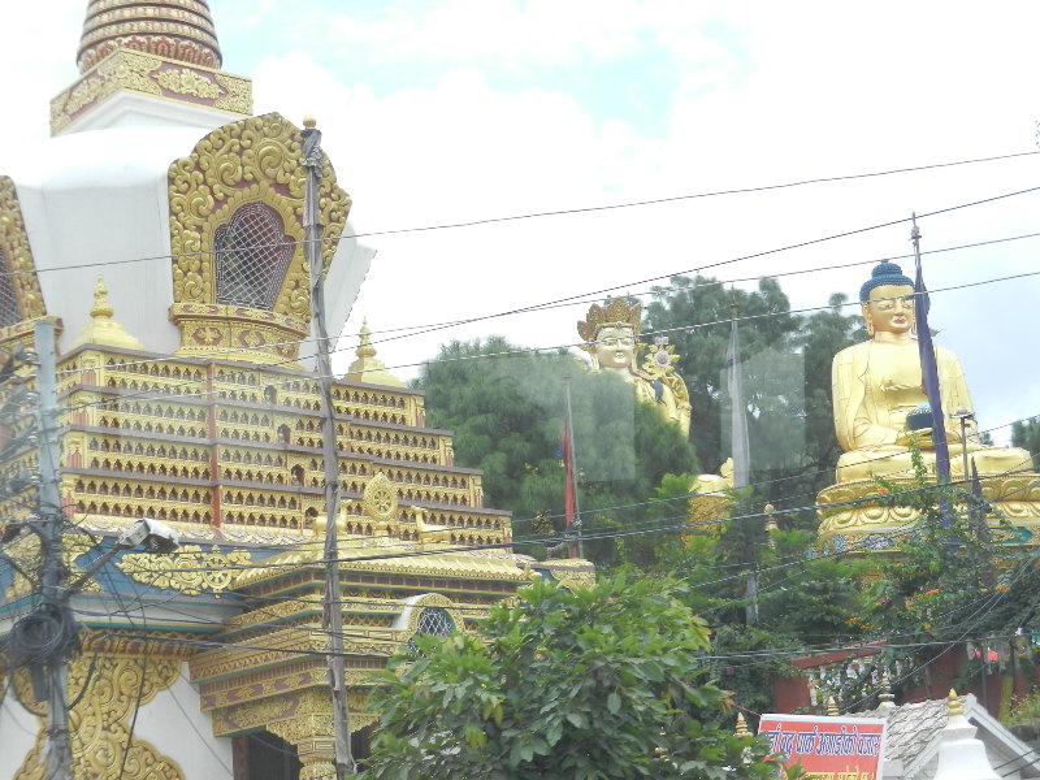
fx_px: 2043
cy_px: 390
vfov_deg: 21.6
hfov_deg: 28.6
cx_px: 520
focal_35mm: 68
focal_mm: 12.3
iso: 160
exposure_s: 1/250
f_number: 4.6
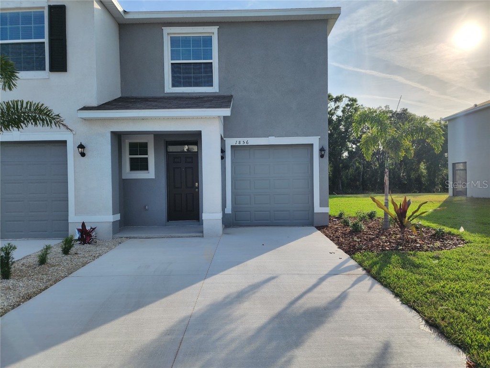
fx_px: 326
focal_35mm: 23
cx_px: 245
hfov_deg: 73.9
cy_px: 184
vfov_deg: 58.9
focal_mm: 6.4
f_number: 1.8
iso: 12
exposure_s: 1/1677
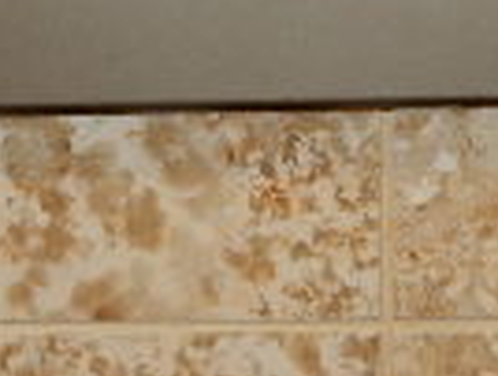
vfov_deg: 11.2
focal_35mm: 119
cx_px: 457
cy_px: -398
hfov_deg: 16.3
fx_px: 1715
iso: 200
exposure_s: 1/30
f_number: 3.7
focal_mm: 4.5
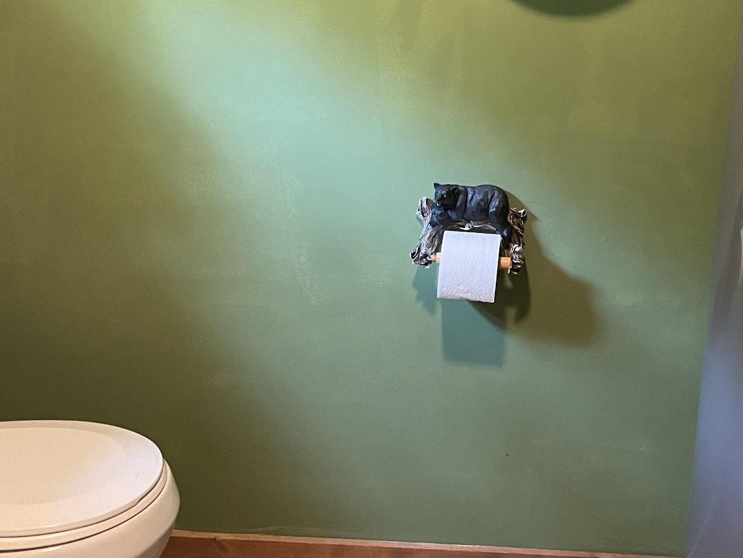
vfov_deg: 28.2
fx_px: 1073
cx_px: 582
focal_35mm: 50
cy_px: 75
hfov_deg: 37.0
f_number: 1.6
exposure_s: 1/30
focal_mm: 4.2
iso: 500
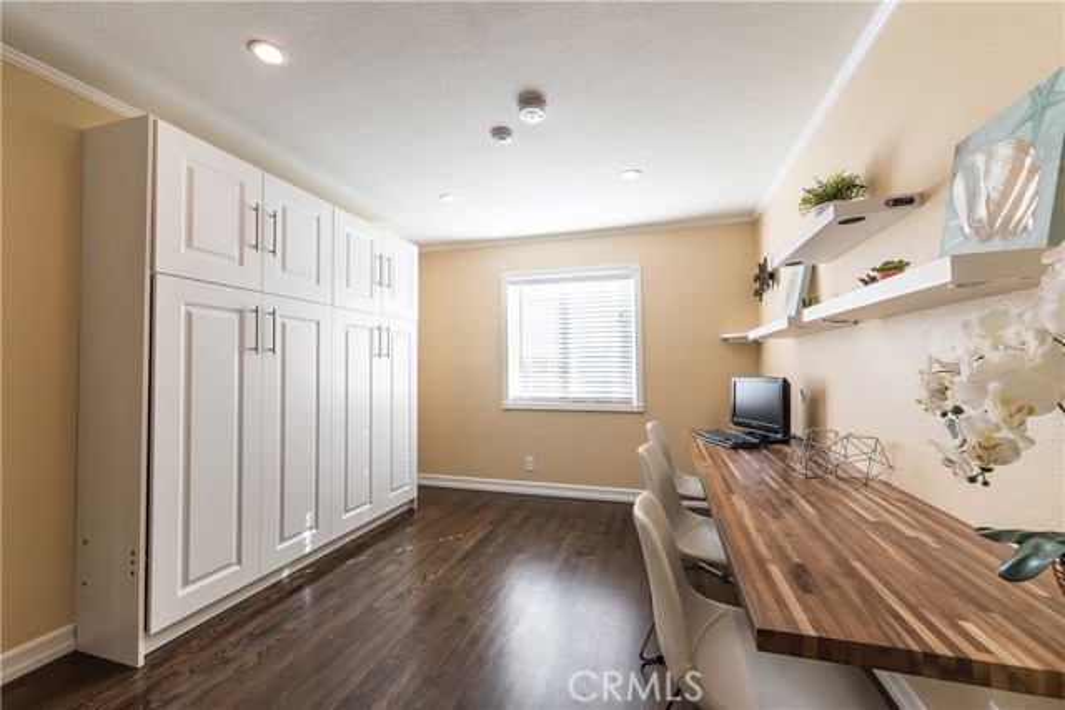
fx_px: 414
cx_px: 532
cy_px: 355
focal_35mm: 14
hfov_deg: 104.2
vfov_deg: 81.2
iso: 200
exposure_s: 1/13
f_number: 9
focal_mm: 14
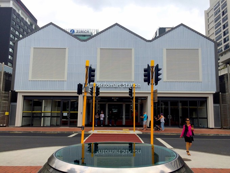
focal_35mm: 29
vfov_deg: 48.2
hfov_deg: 61.7
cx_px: 115
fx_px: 193
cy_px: 86
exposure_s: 1/1786
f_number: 2.2
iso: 32
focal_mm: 4.15
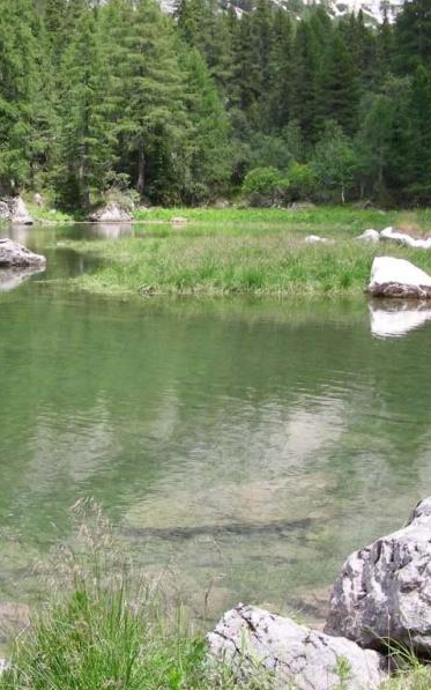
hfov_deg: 23.0
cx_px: 1
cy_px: 346
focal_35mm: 54
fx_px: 1015
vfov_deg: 37.5
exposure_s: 1/232
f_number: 4
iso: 50
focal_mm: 6.3
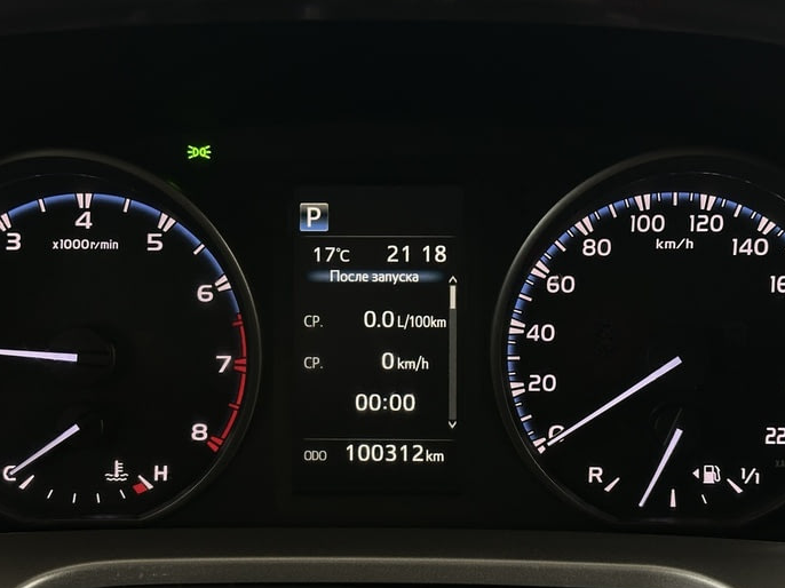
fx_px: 1428
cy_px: 339
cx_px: 376
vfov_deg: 23.2
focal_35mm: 63
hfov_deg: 30.7
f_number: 1.78
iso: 200
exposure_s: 1/33
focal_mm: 6.86
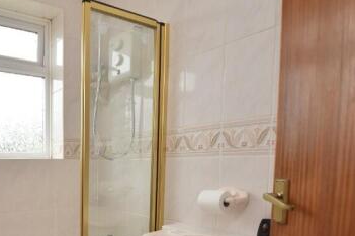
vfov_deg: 44.2
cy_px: 188
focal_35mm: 28
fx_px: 276
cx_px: 57
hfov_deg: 58.9
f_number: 3.5
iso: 560
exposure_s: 1/250
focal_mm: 10
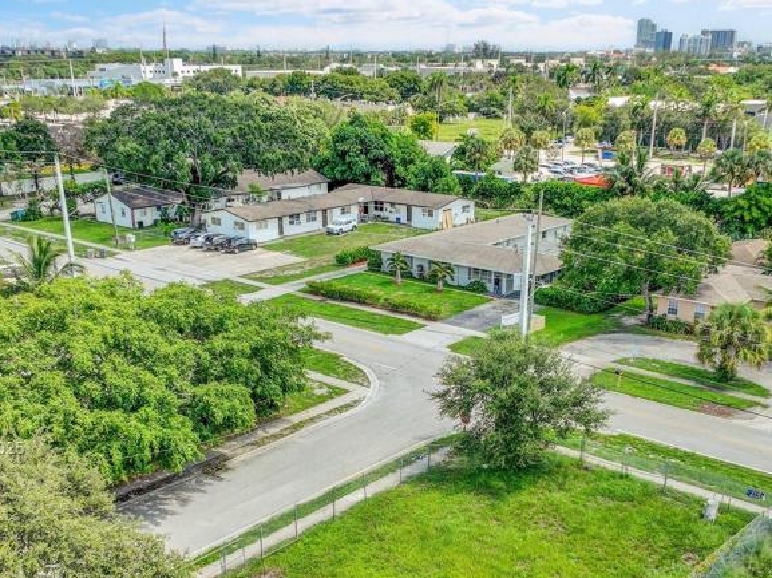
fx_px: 892
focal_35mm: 40
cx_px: 411
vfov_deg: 35.0
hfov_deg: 46.8
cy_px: 450
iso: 140
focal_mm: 12.3
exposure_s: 1/1600
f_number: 2.8
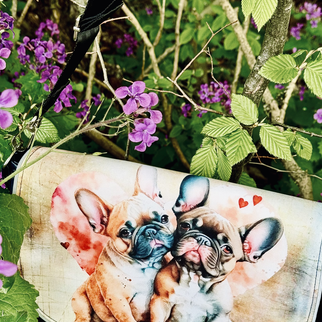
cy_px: 247
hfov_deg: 24.6
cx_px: 177
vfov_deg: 24.4
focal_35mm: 70
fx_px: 737
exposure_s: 1/231
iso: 64
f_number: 1.78
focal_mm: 6.76
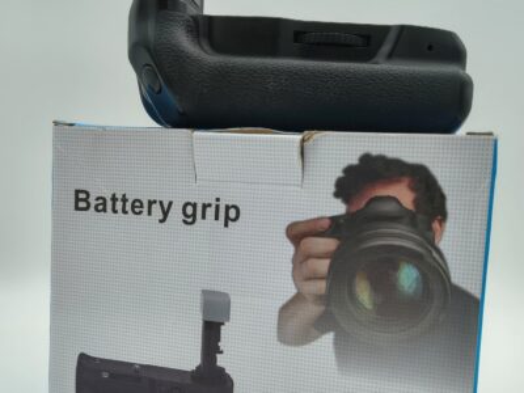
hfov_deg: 71.6
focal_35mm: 24
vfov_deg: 56.8
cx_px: 262
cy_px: 196
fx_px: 363
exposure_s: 1/527
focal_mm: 5.56
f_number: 1.8
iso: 101
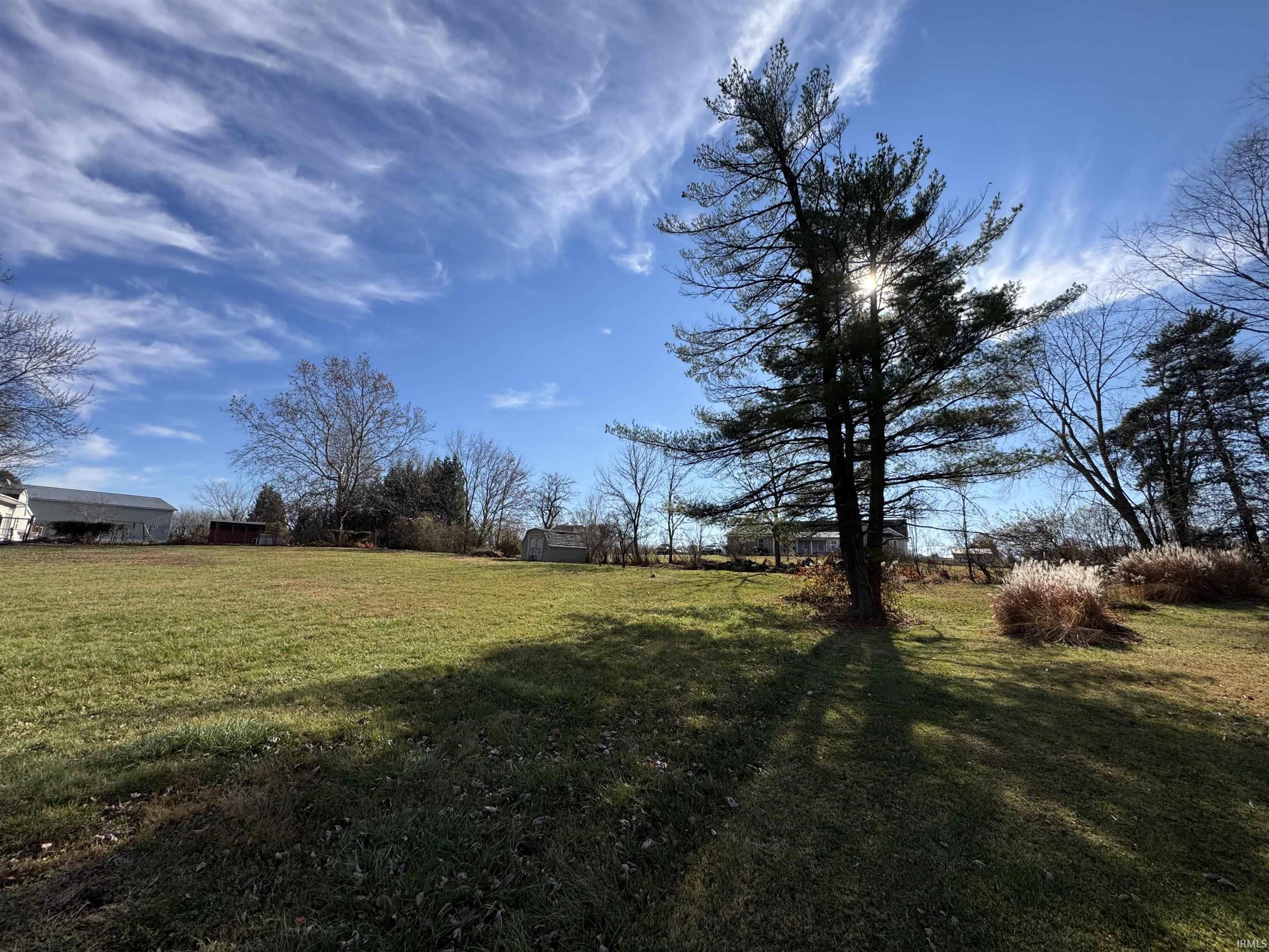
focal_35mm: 14
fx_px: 513
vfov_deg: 85.7
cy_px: 476
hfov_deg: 102.1
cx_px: 634
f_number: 2.2
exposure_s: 1/2415
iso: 50
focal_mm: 2.22
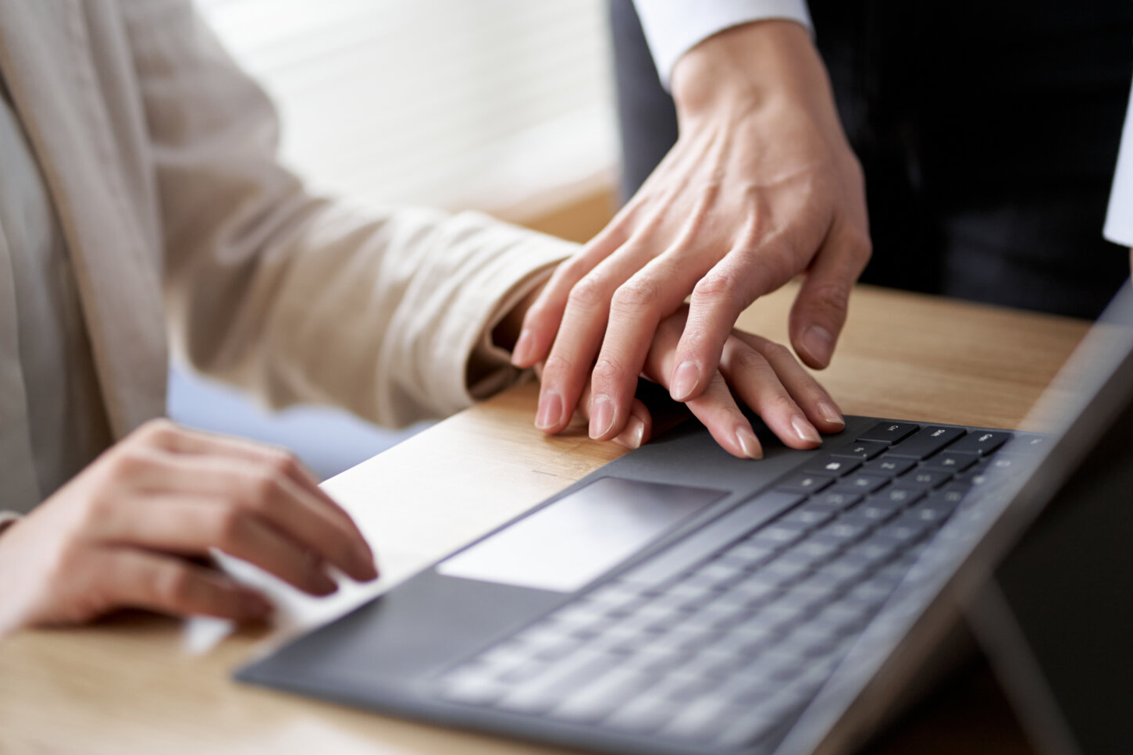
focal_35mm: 90
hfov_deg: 22.6
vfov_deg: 15.2
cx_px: 582
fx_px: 2832
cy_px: 357
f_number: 2
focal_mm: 85
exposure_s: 1/50
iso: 400
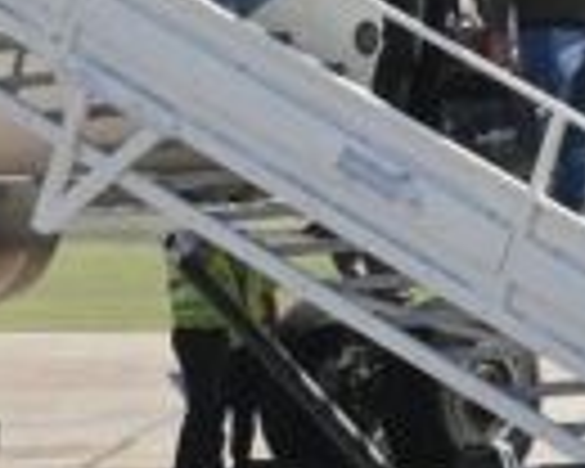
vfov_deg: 3.6
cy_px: -18
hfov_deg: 4.5
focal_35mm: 431
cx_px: -94
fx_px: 7462
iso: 500
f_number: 16
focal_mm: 52
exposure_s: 1/500
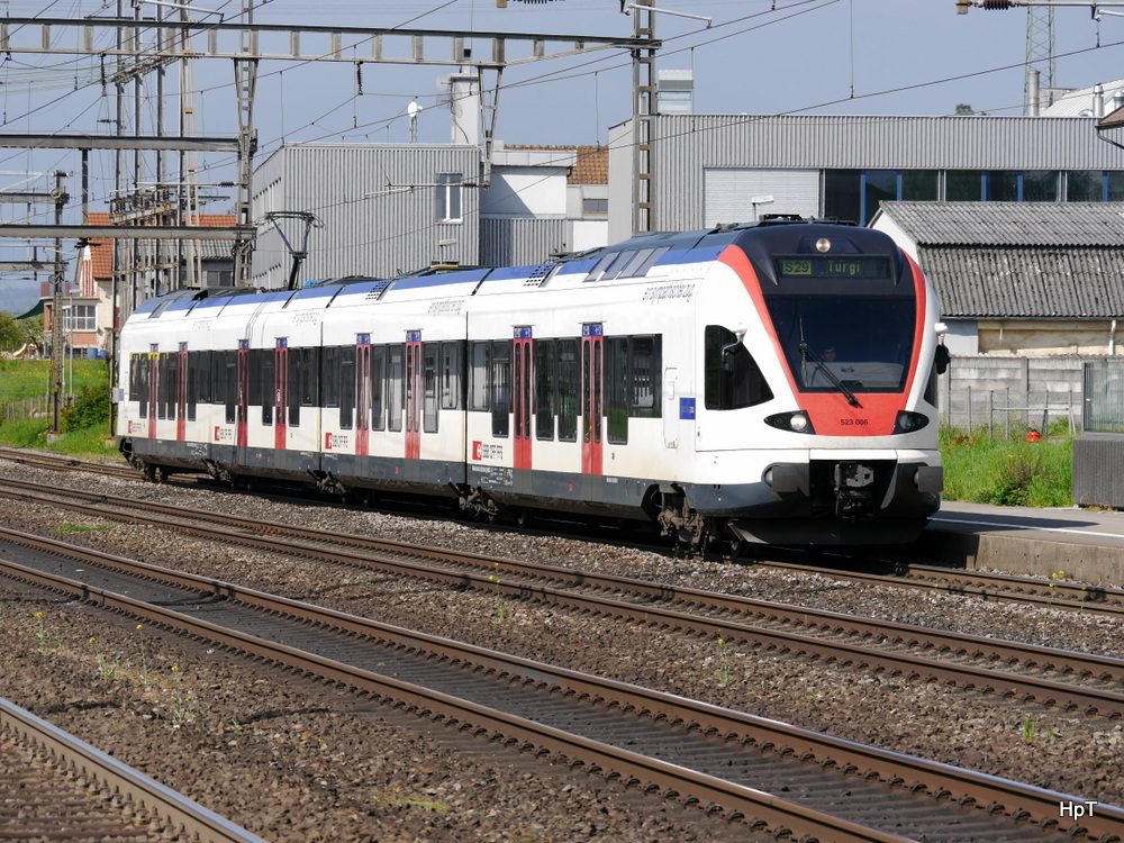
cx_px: 562
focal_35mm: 200
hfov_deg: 9.9
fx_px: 6494
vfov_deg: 7.4
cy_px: 422
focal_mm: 100
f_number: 5.6
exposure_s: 1/640
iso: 160
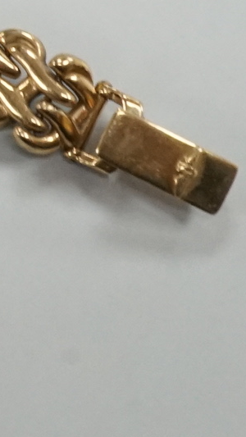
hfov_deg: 5.7
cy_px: -146
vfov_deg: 10.6
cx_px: -460
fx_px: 2307
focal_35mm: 199
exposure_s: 1/60
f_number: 22
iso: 3200
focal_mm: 30
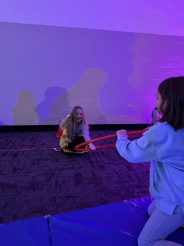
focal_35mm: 25
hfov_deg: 54.9
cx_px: 90
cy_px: 128
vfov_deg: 69.4
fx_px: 177
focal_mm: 6.86
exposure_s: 1/30
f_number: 1.78
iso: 1250
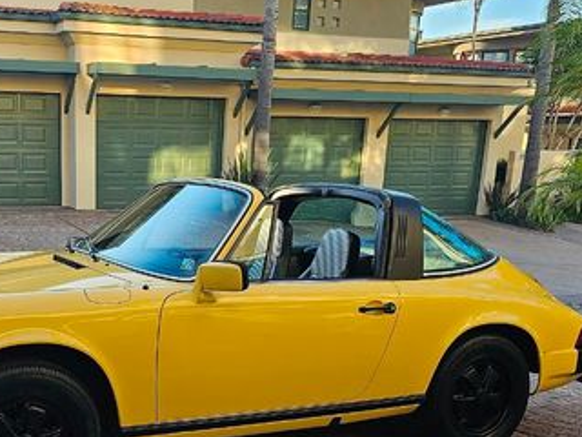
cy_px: 322
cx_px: 147
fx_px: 773
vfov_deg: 31.0
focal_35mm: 46
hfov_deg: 40.1
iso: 20
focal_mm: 6.3
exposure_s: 1/207
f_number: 1.7
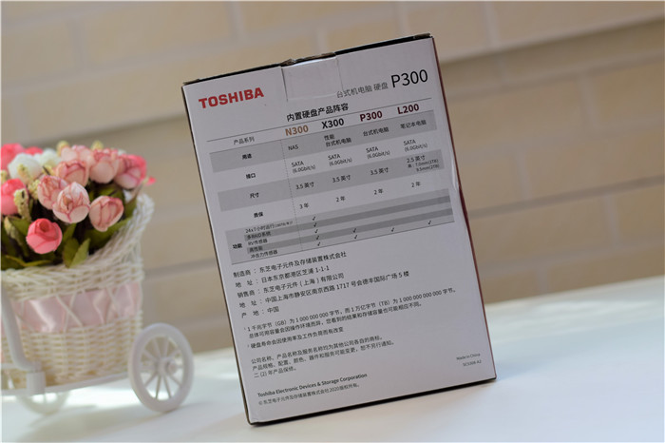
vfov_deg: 18.2
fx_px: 1385
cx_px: 332
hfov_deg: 27.0
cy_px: 222
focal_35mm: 75
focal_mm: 50
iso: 200
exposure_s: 1/400
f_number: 2.8
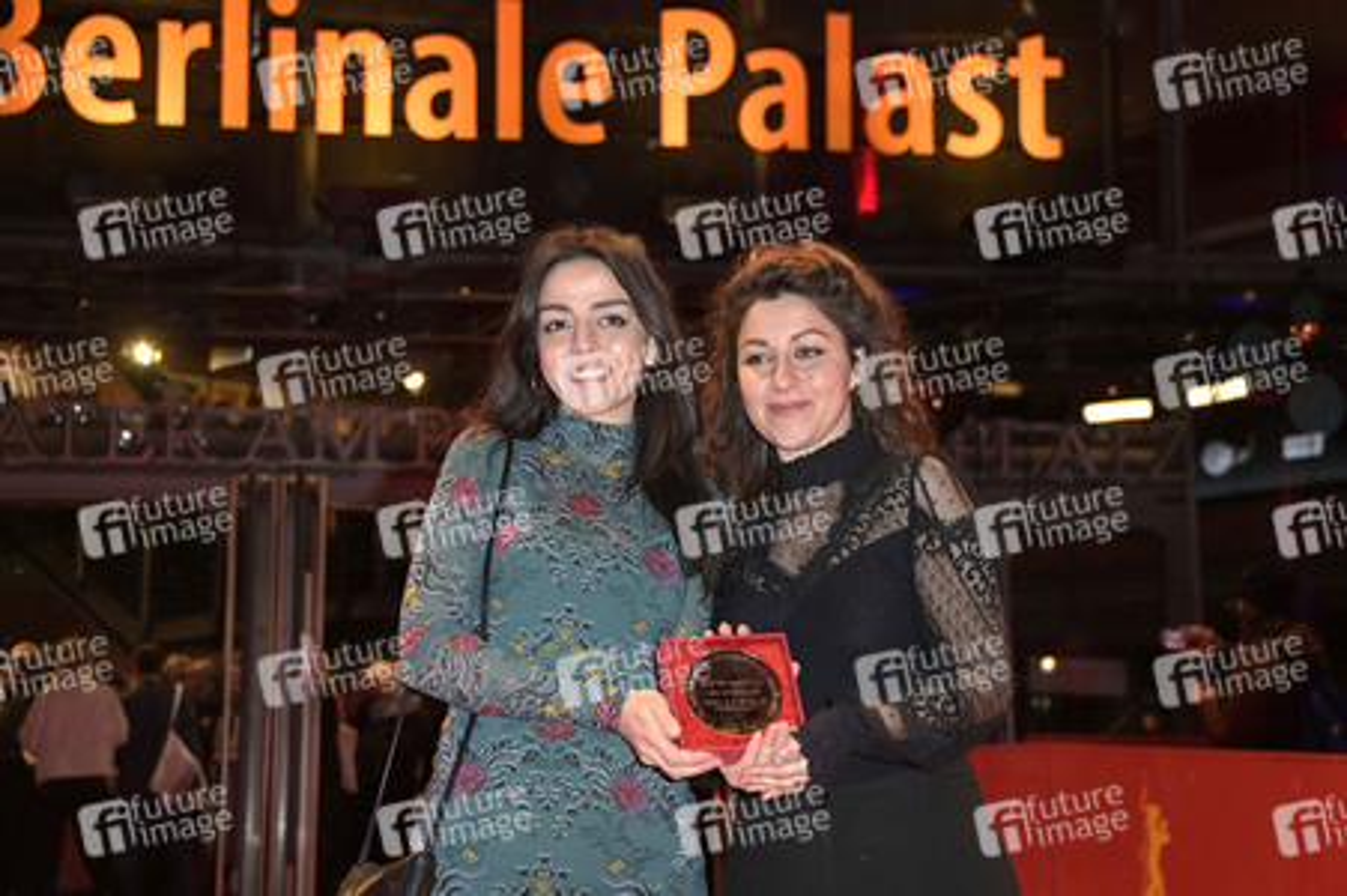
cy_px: 448
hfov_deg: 34.5
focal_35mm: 58
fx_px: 2169
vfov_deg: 23.3
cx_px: 674
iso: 1000
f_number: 4.5
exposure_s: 1/250
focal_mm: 58
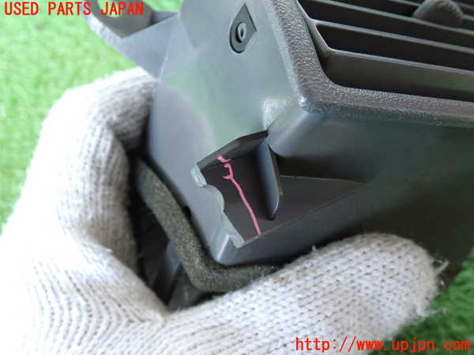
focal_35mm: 44
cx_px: 237
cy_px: 178
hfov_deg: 42.9
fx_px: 602
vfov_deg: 32.9
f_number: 2.9
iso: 800
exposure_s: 1/25
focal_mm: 7.84
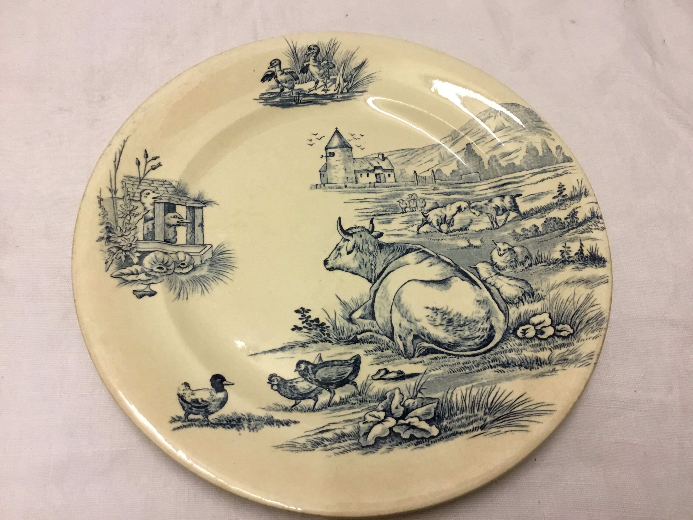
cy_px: 260
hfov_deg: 58.4
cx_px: 346
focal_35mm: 31
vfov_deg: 45.4
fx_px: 621
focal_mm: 3.3
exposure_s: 1/33
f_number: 2.4
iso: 50
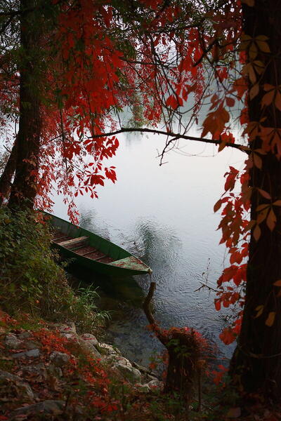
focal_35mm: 35
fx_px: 410
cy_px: 210
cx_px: 140
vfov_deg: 54.4
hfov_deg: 37.9
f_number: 3.5
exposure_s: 1/60
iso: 800
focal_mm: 35
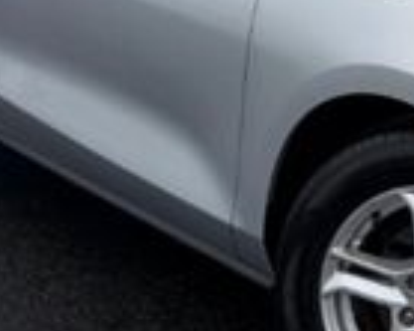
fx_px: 1237
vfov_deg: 14.7
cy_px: -83
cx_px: 444
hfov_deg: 18.4
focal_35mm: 101
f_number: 1.78
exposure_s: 1/1314
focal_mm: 6.76
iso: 80
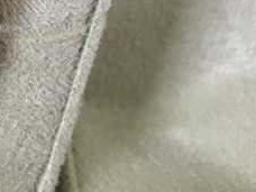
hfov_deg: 19.9
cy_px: -70
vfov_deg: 15.6
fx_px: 658
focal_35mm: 89
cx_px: -91
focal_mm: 4.15
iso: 200
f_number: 2.2
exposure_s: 1/17
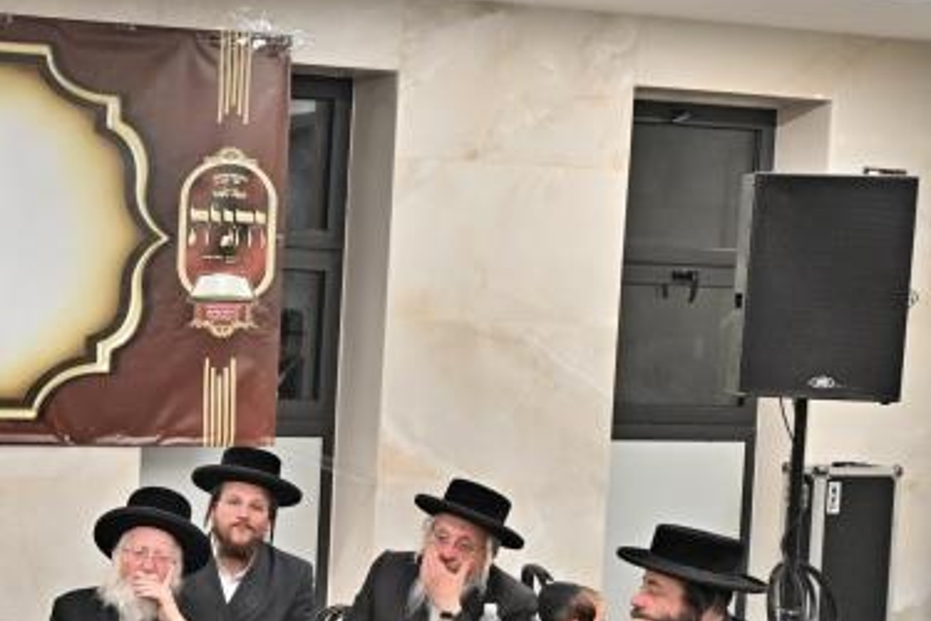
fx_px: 1836
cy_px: 401
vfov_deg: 19.1
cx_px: -201
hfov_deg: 25.4
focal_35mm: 71
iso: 1250
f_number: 4
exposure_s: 1/160
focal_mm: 26
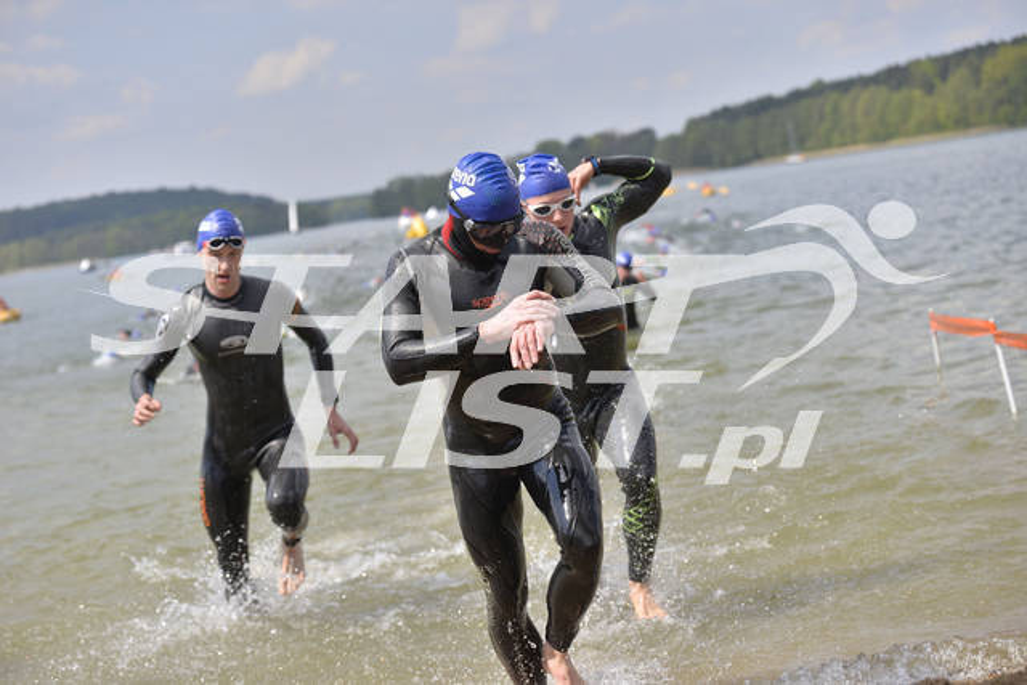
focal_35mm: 70
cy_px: 342
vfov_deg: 19.5
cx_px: 514
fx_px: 1997
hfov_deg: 28.8
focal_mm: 70
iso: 200
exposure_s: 1/3200
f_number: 4
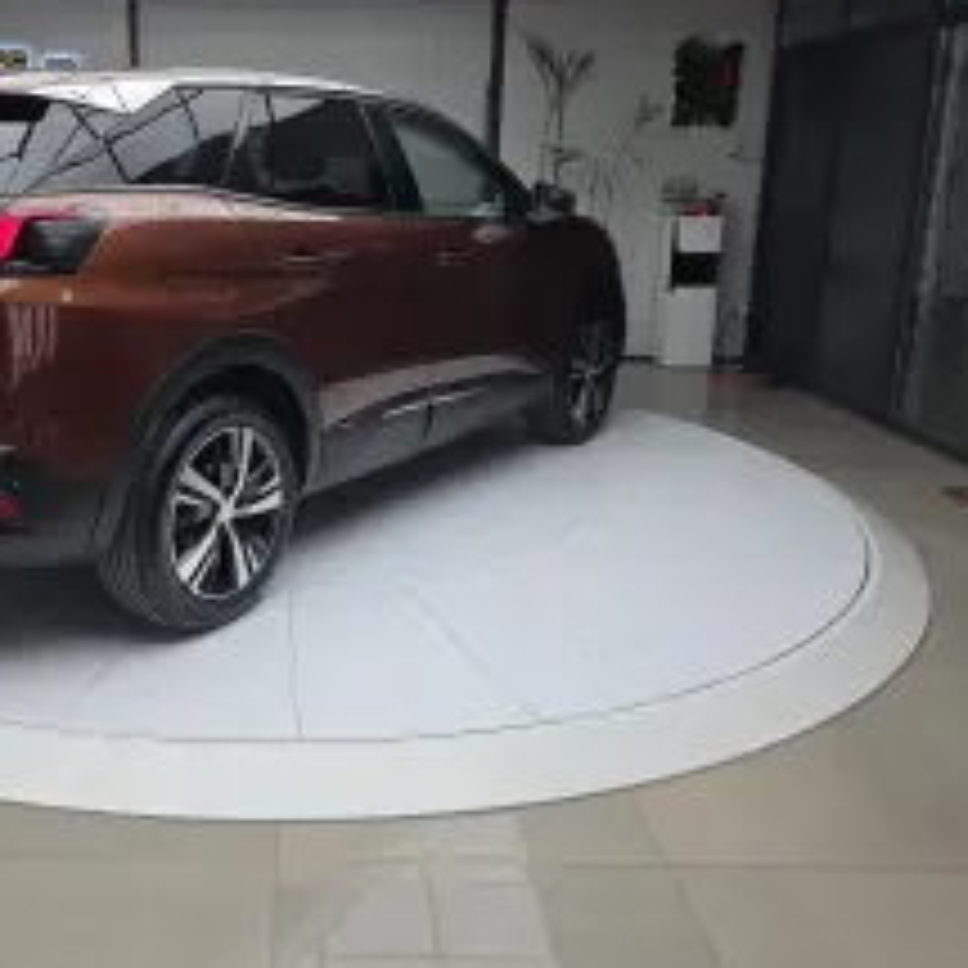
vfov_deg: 48.3
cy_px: 405
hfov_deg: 47.3
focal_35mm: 34
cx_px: 293
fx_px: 1076
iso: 12
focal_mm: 6.25
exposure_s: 1/109
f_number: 1.7
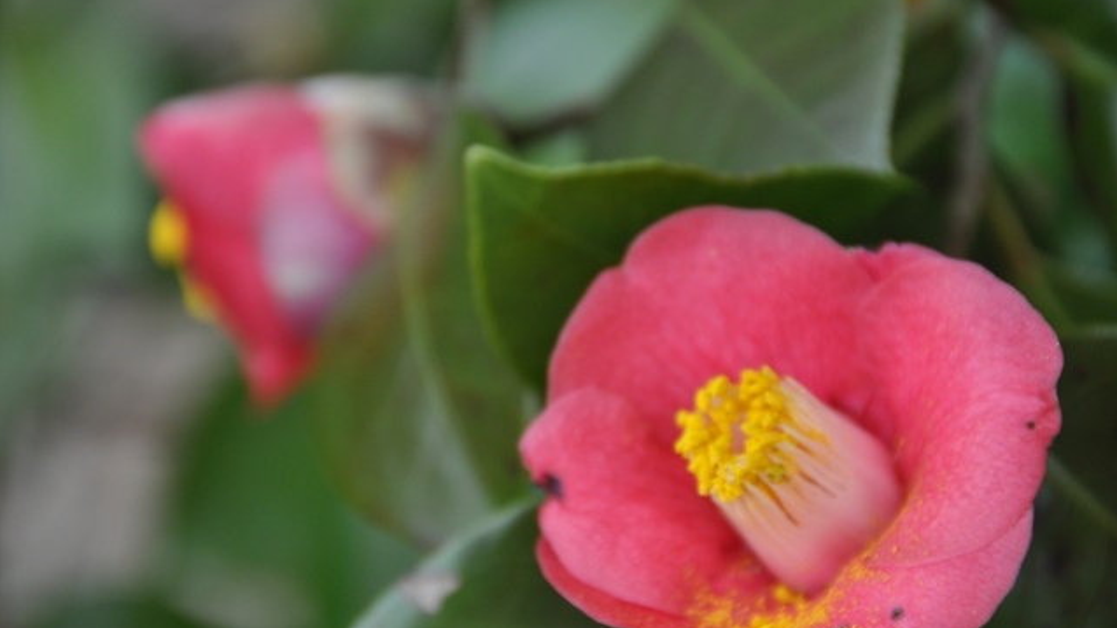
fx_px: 9331
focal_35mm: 315
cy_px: 352
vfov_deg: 3.9
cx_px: 558
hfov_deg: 6.9
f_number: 5.6
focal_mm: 200
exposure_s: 1/250
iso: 640
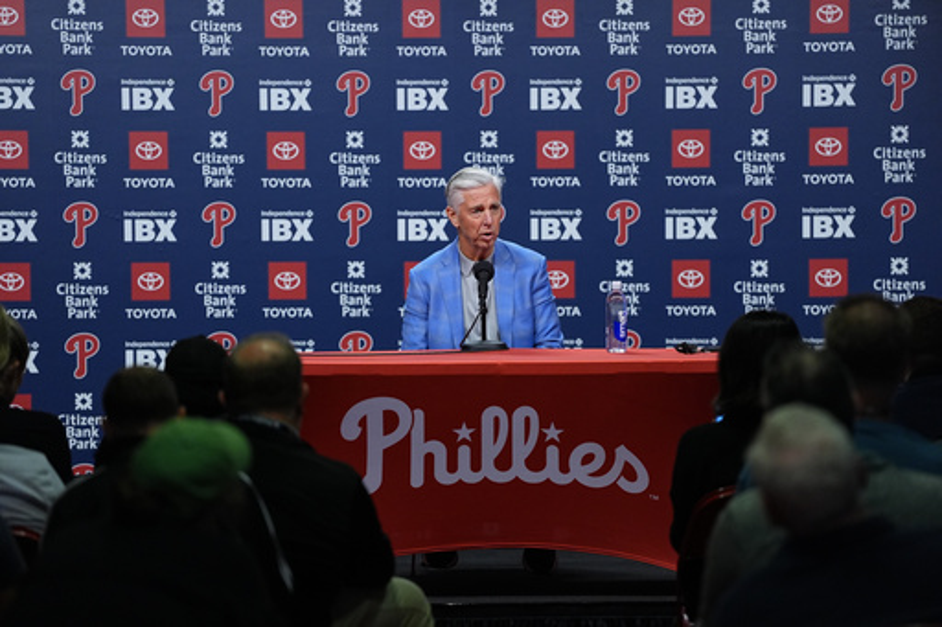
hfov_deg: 11.6
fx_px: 4656
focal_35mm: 178
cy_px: 314
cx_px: 471
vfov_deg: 7.7
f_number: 2.8
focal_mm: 178
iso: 2500
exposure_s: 1/640
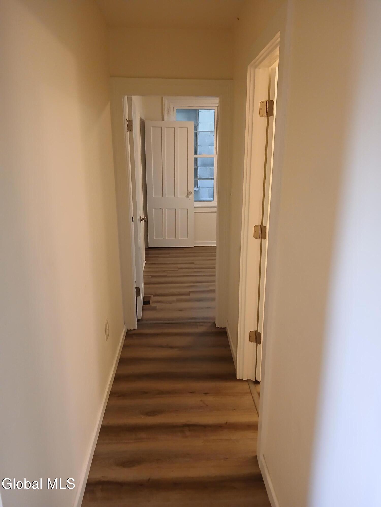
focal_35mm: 26
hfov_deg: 53.1
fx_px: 382
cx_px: 190
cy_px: 254
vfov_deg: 67.3
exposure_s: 1/40
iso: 200
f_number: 1.8
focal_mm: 3.98
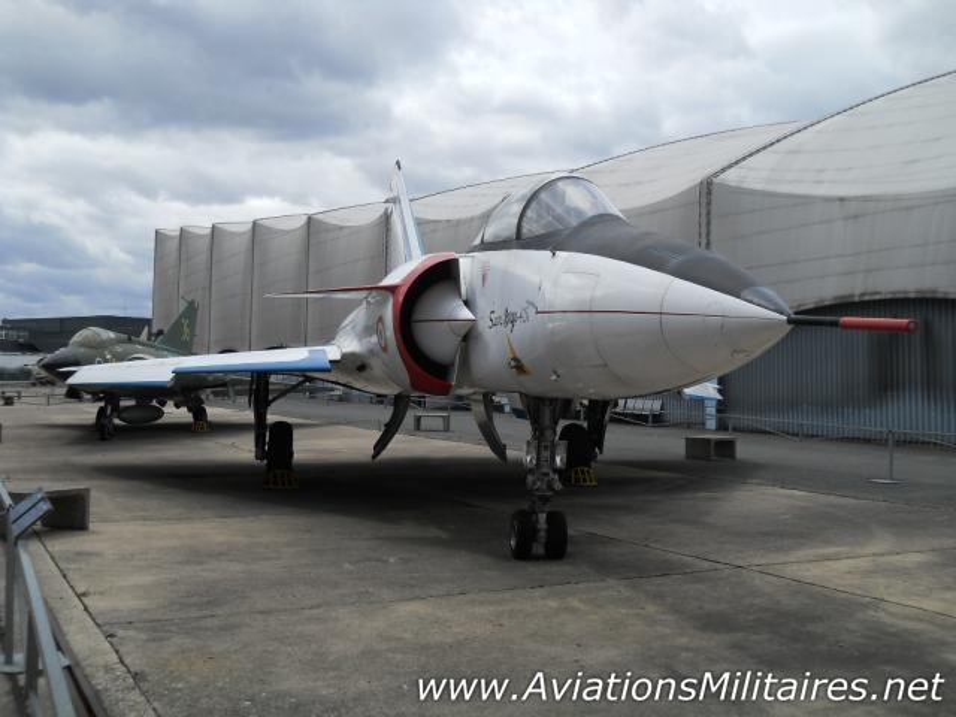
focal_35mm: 41
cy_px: 358
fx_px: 1132
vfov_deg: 35.1
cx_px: 478
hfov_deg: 45.8
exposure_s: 1/400
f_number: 5.5
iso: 80
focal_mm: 6.72
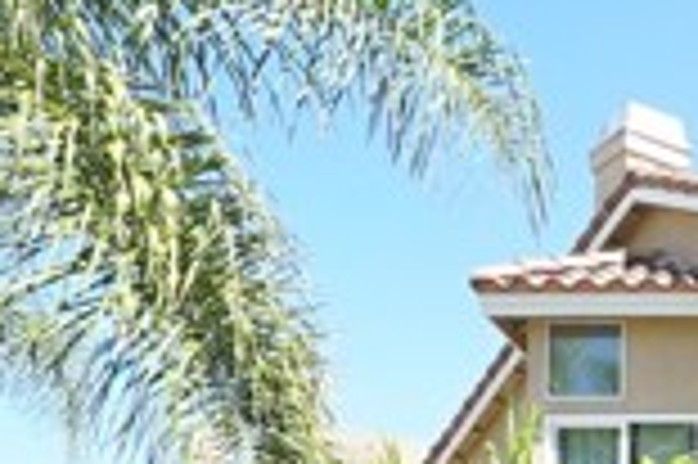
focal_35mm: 62
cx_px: 964
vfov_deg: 18.4
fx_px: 1201
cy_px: 764
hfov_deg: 26.3
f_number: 8
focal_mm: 10
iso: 800
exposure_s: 1/500
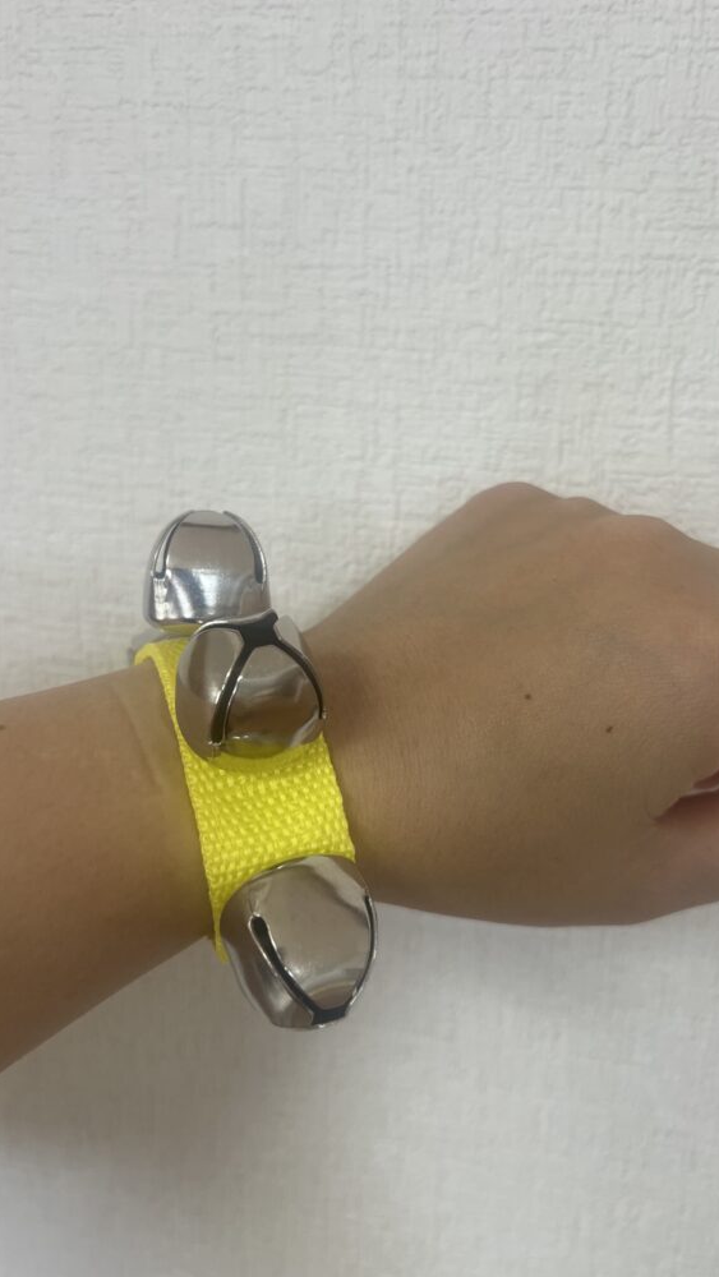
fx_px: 982
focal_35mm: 29
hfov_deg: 40.2
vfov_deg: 66.0
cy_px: 624
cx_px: 384
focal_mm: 5.7
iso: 100
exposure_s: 1/100
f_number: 1.5
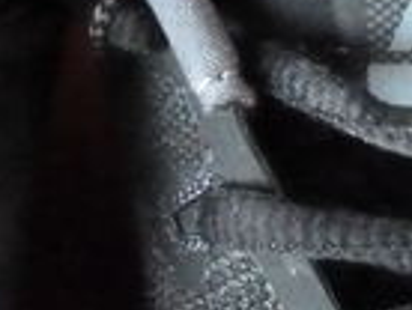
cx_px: 284
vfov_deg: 8.0
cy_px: 525
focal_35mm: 181
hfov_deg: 10.9
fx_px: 2158
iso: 1600
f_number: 3.3
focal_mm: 4.1
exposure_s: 1/15
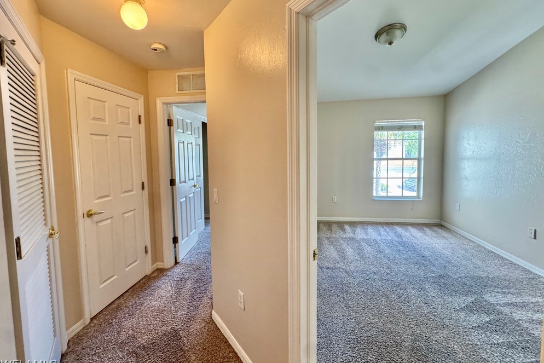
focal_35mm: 15
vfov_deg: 77.2
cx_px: 270
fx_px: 227
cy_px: 166
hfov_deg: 100.4
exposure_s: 1/120
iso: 320
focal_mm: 2.22
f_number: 2.2
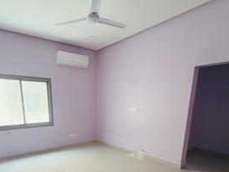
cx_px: 89
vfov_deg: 56.4
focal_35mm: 22
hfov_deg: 75.3
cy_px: 139
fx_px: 146
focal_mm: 1.57
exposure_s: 1/86
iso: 250
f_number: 1.8
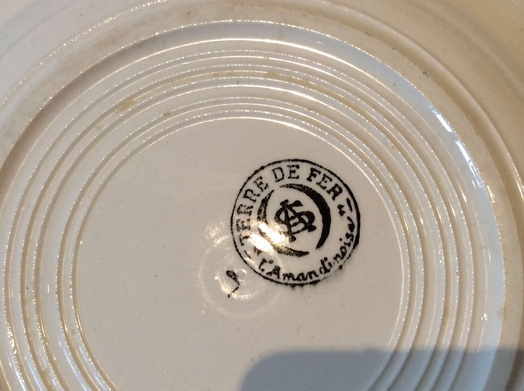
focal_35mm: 42
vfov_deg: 34.2
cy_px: 234
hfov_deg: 44.8
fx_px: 635
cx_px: 289
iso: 80
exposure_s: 1/25
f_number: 2.4
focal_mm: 3.3
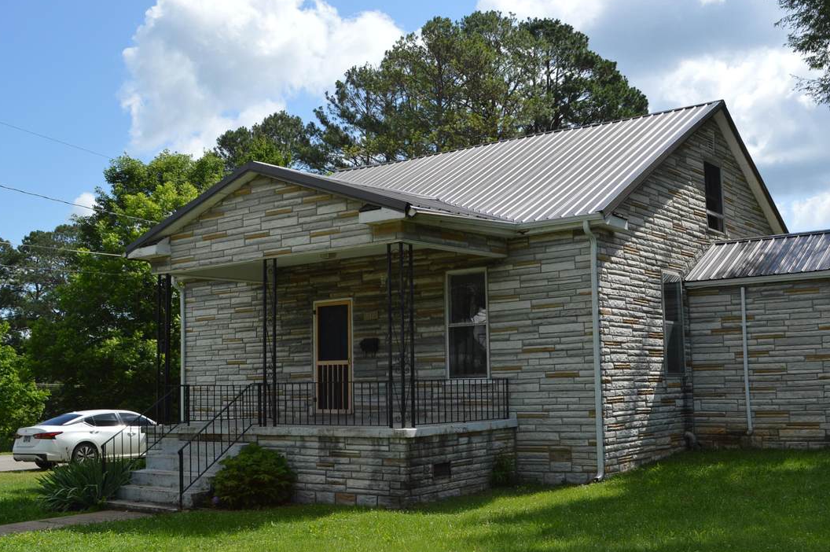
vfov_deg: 33.3
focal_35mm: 40
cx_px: 467
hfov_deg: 48.4
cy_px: 290
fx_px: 921
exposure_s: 1/250
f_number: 8
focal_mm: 22
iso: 100
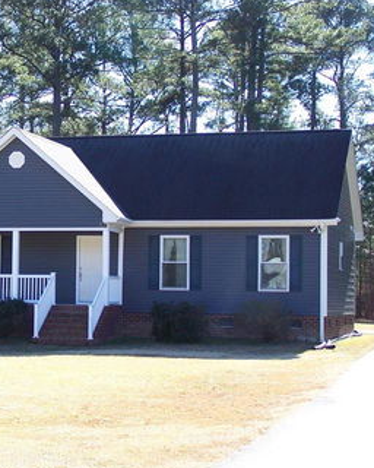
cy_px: 219
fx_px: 1384
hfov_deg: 15.2
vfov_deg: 19.2
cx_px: 23
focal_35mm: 100
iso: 64
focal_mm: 10.7
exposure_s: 1/200
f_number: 3.2
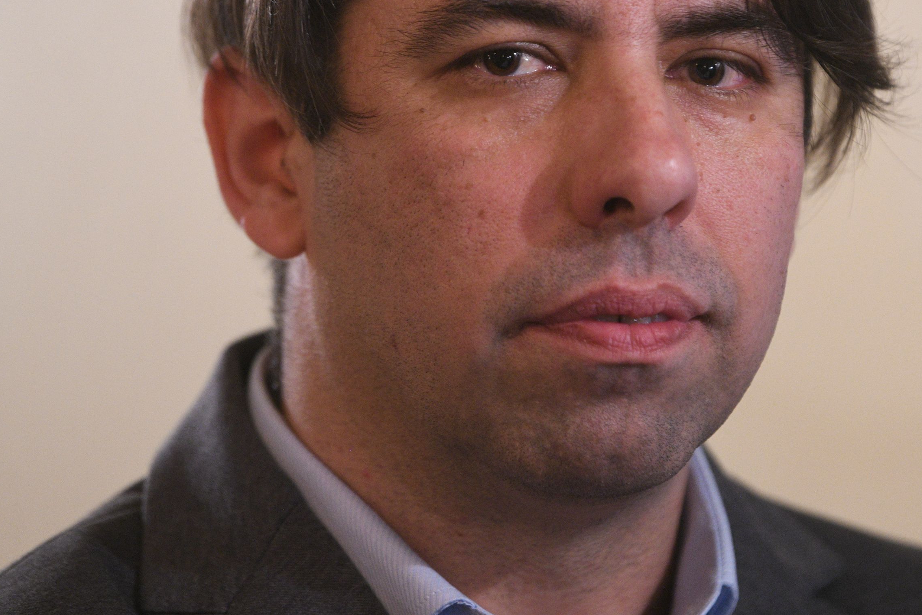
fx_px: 8118
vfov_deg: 4.3
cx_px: 600
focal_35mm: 317
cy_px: 85
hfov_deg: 6.5
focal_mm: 180
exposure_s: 1/80
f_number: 2.8
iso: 2000
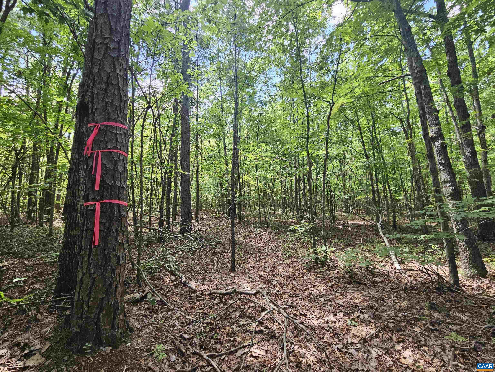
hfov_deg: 106.2
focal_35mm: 13
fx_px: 186
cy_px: 186
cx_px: 248
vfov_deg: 89.9
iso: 160
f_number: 2.2
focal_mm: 2.2
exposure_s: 1/207
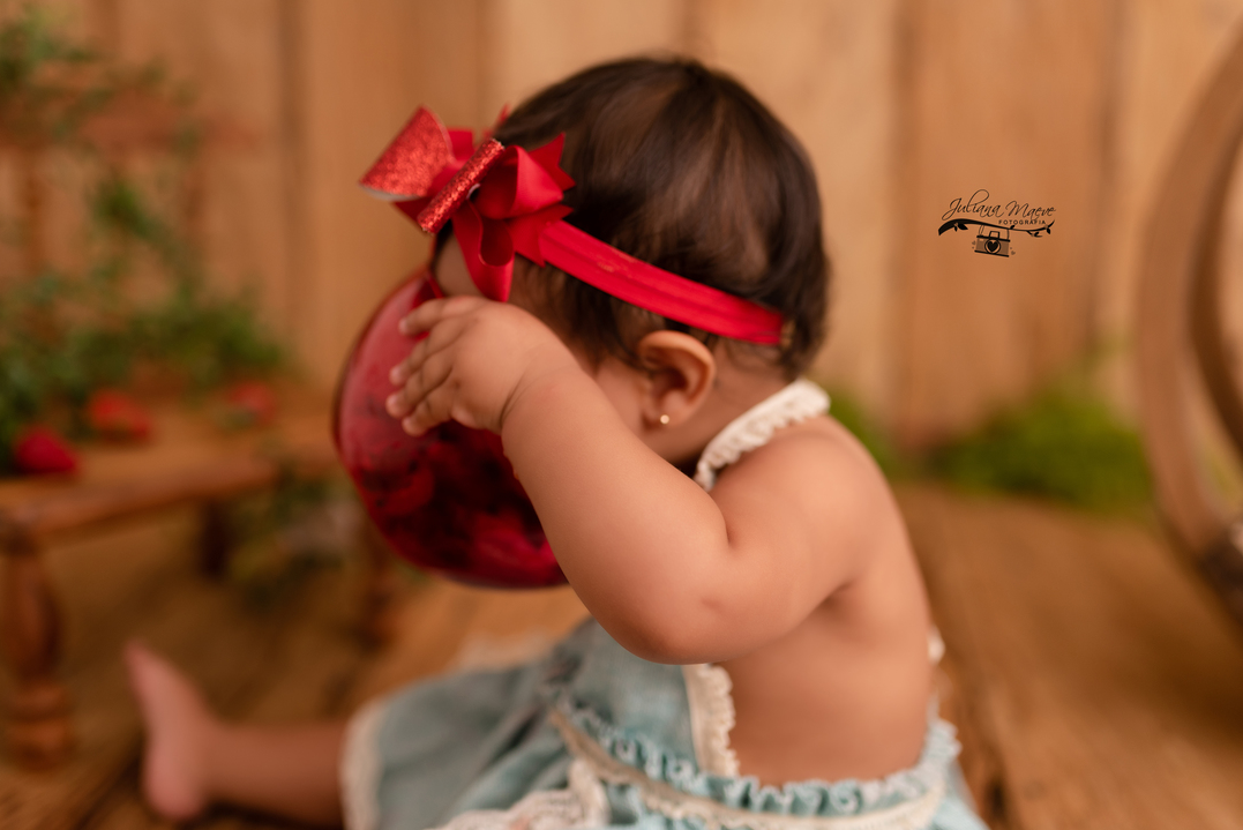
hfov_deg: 49.5
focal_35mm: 39
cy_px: 433
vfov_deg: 34.2
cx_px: 598
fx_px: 1347
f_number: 1.8
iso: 125
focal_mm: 35
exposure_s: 1/125
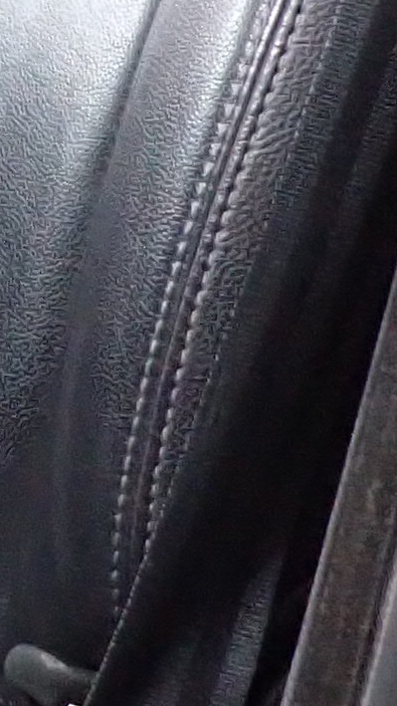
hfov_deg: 6.6
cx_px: -1064
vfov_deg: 13.5
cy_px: -131
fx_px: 2903
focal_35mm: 155
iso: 640
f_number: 2
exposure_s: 1/30
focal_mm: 4.5
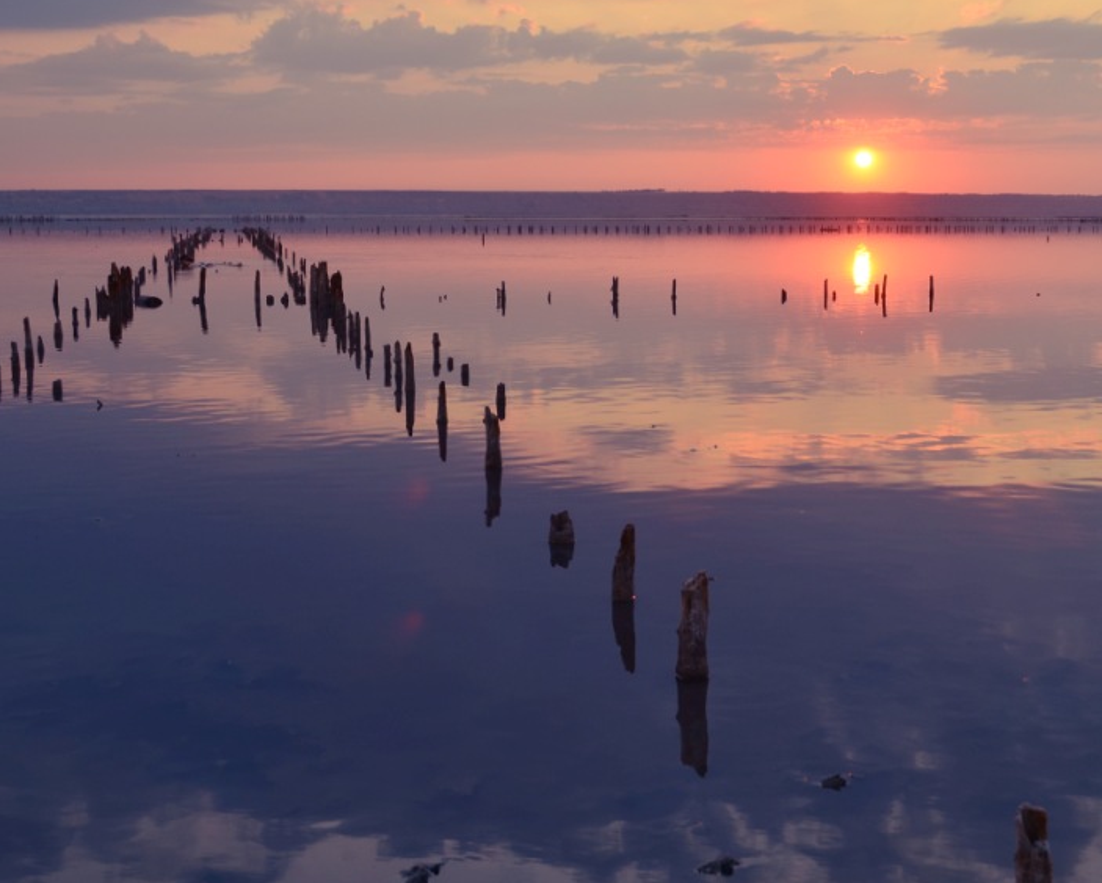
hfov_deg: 41.0
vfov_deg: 33.4
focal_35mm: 45
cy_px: 373
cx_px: 652
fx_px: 1468
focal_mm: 22
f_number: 5.6
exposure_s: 1/80
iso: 100
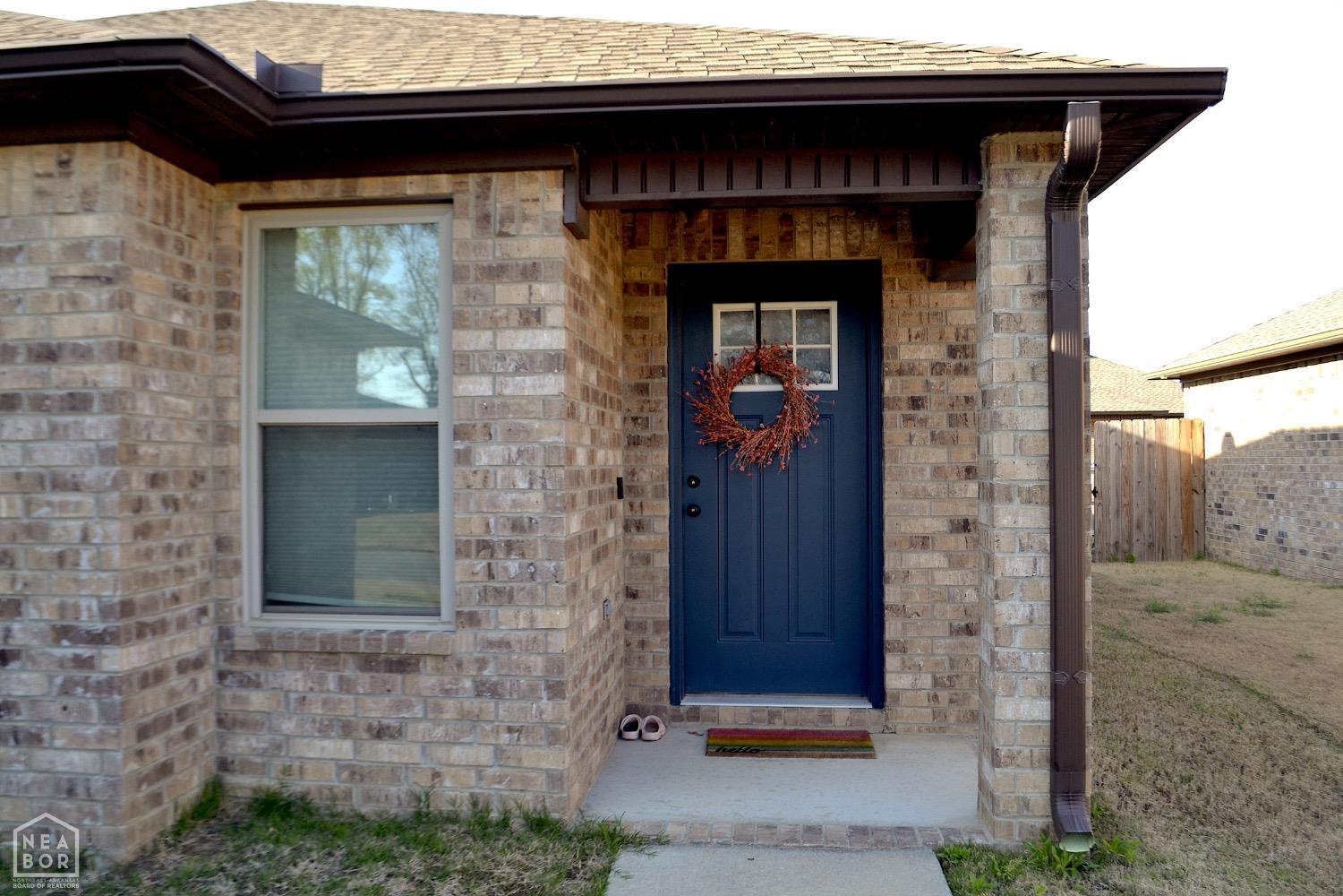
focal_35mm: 30
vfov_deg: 43.6
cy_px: 448
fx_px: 1119
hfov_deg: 61.9
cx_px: 672
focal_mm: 20
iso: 200
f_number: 5.6
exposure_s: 1/125
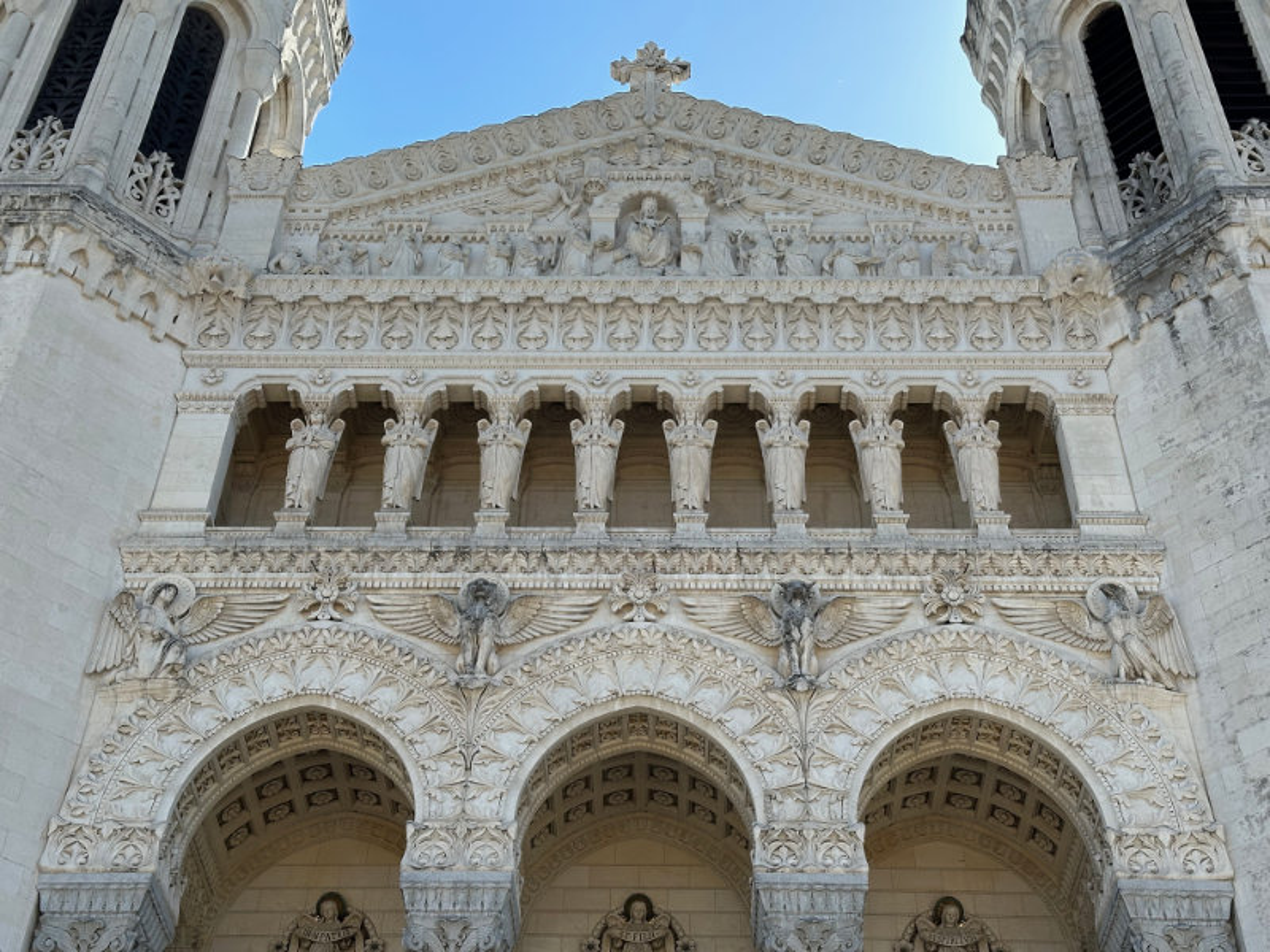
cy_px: 476
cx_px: 635
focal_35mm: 48
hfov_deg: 39.7
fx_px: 1761
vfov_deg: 30.3
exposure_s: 1/2252
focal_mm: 6.9
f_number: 1.8
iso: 64
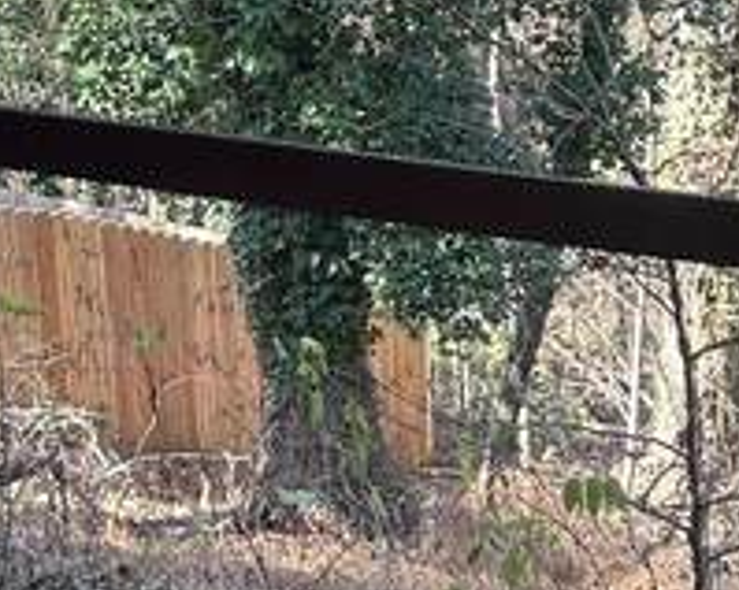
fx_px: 2470
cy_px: 727
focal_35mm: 113
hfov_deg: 16.3
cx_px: 876
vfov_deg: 13.2
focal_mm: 6.86
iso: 64
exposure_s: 1/148
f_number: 1.78
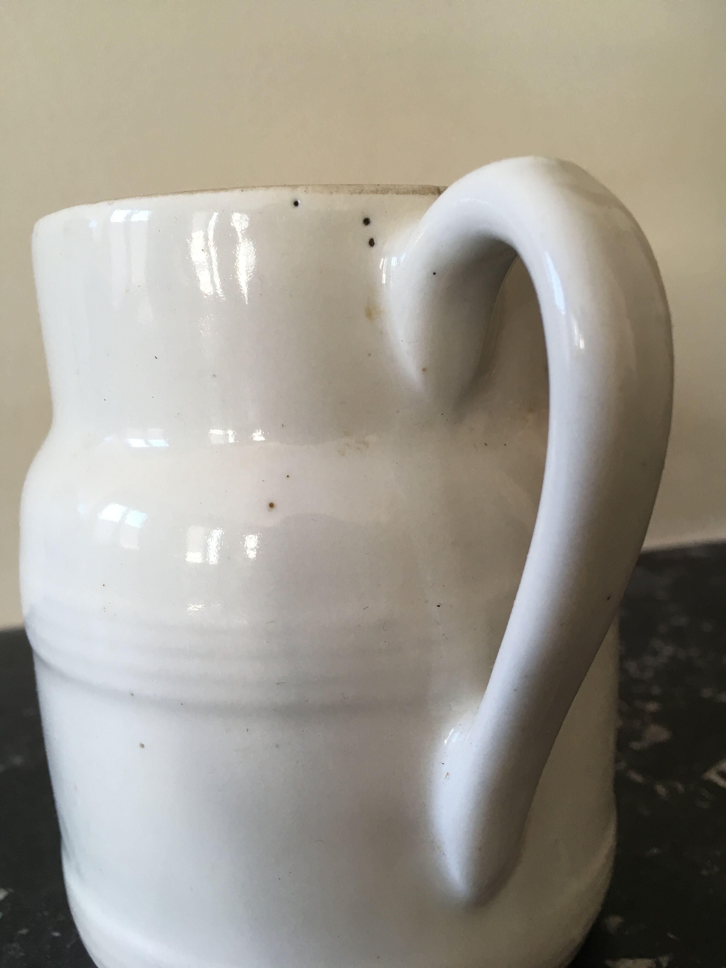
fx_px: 811
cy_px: 484
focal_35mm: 29
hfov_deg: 48.2
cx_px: 363
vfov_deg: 61.7
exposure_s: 1/33
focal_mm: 4.15
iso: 40
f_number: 2.2
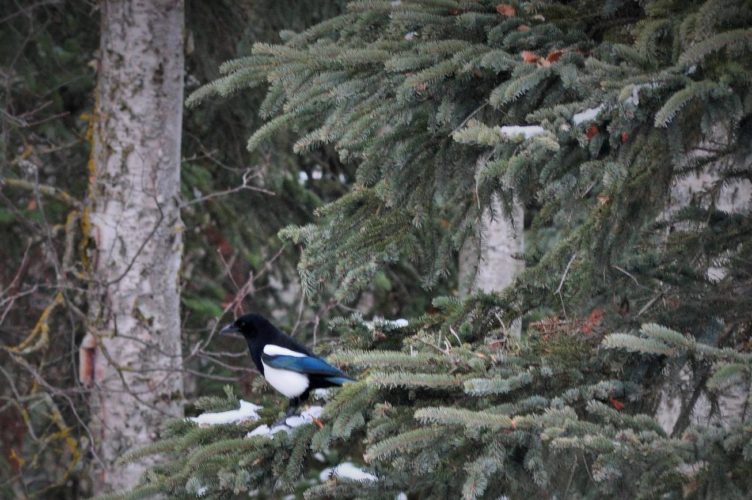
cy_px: 303
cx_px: 360
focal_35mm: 441
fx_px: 9203
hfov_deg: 4.7
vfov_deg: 3.1
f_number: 8
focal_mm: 240
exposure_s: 1/60
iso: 800
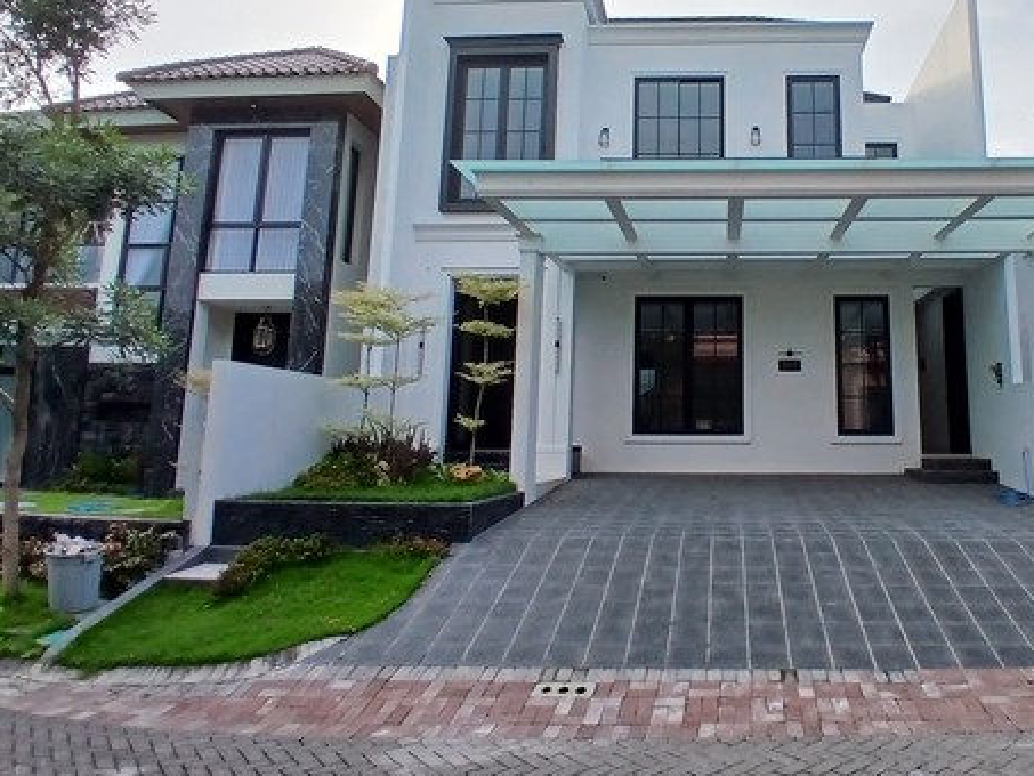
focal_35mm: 24
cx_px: 689
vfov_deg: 56.4
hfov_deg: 69.5
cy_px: 306
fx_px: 717
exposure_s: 1/833
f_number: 2.2
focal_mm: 1.4
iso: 50
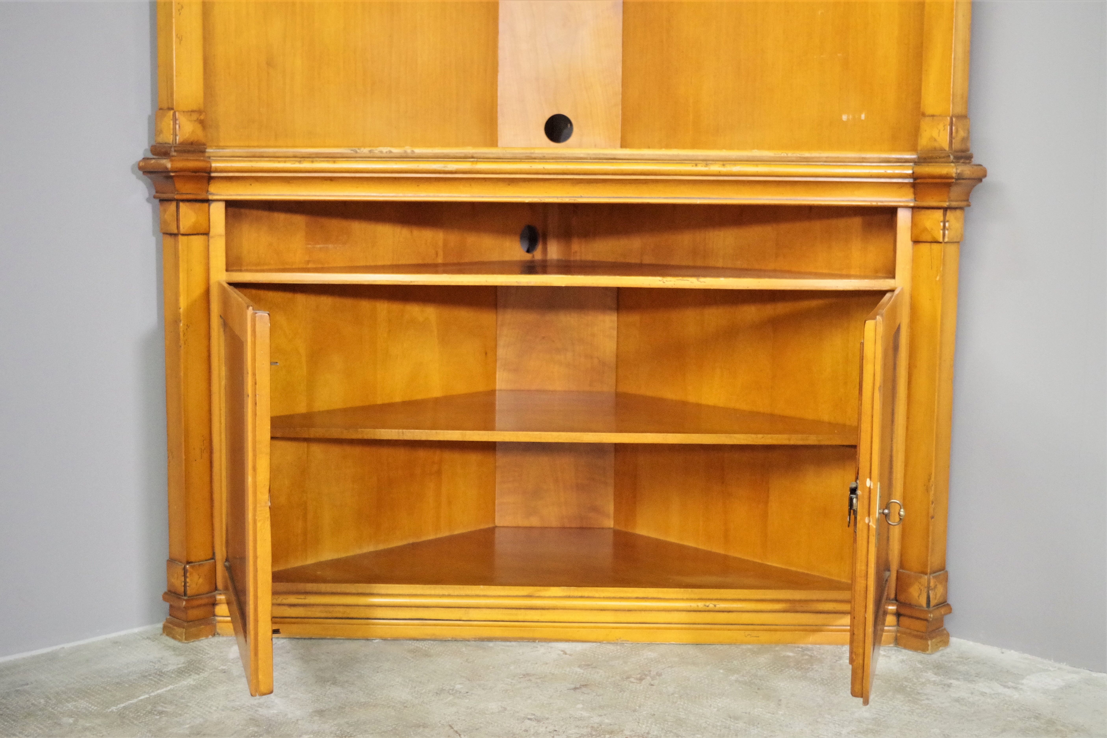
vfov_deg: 31.9
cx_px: 554
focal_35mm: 42
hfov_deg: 46.4
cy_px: 369
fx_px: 1291
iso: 6400
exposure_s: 1/60
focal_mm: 28.13
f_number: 4
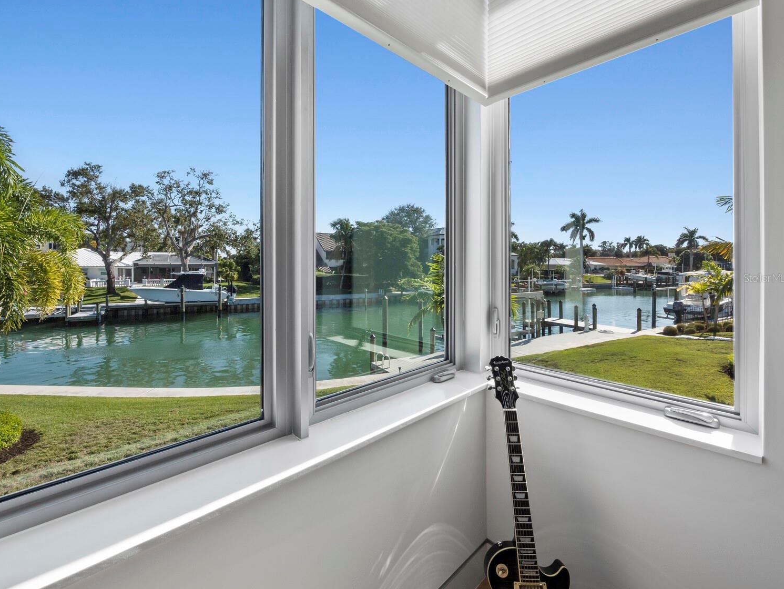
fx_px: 340
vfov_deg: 81.7
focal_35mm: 15
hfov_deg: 98.1
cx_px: 373
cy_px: 278
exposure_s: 1/60
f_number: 10
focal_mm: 7
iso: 250
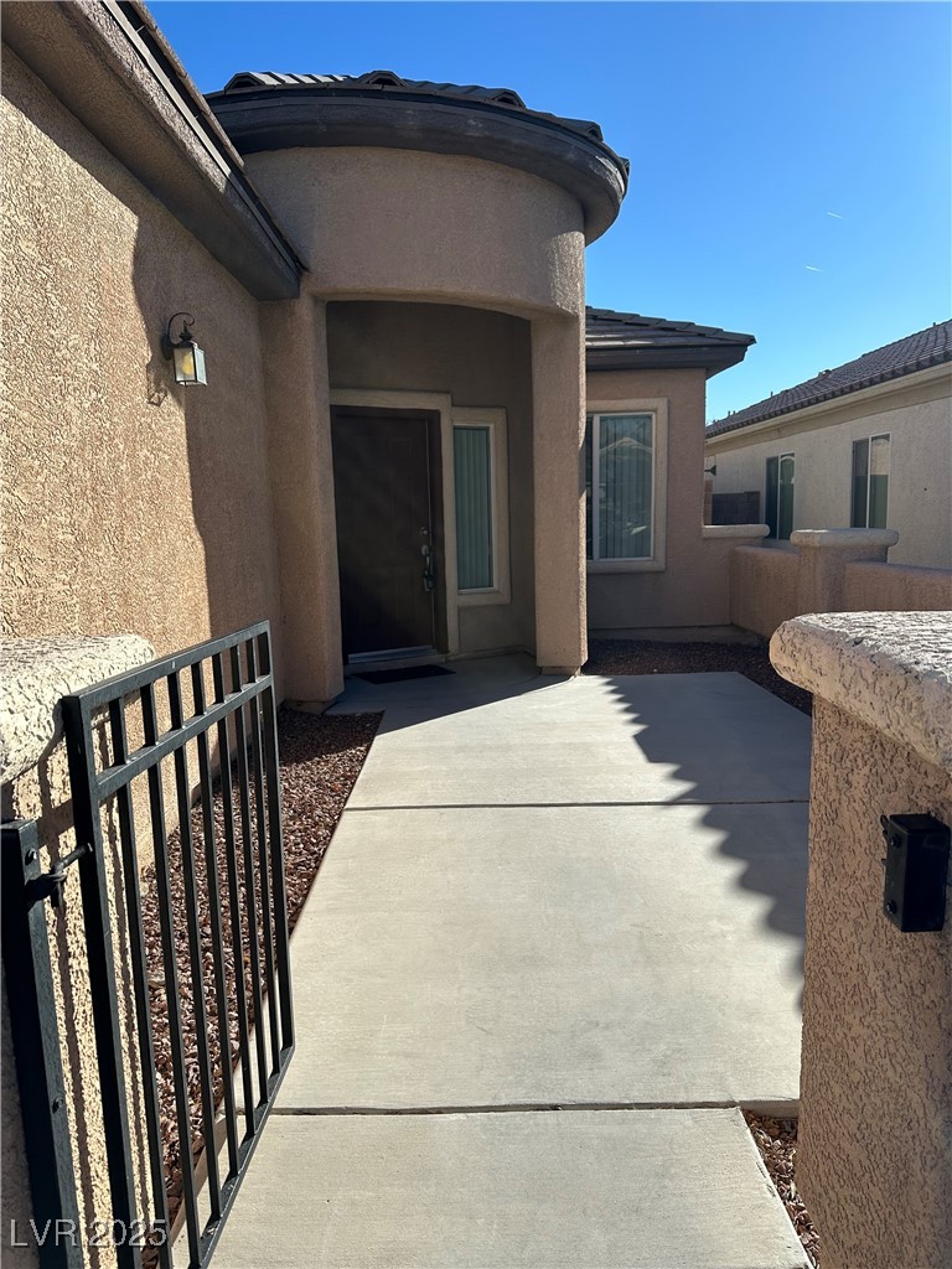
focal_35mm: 24
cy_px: 634
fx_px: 880
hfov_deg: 56.8
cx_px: 476
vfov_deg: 71.6
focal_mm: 6.86
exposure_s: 1/5000
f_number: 1.78
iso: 80
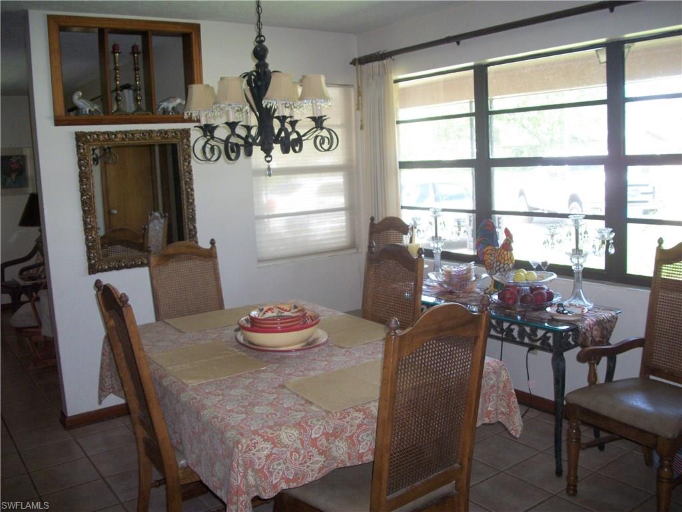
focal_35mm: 32
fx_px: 630
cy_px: 256
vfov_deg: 44.2
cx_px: 341
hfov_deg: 56.8
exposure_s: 1/60
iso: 160
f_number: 2.9
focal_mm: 5.7
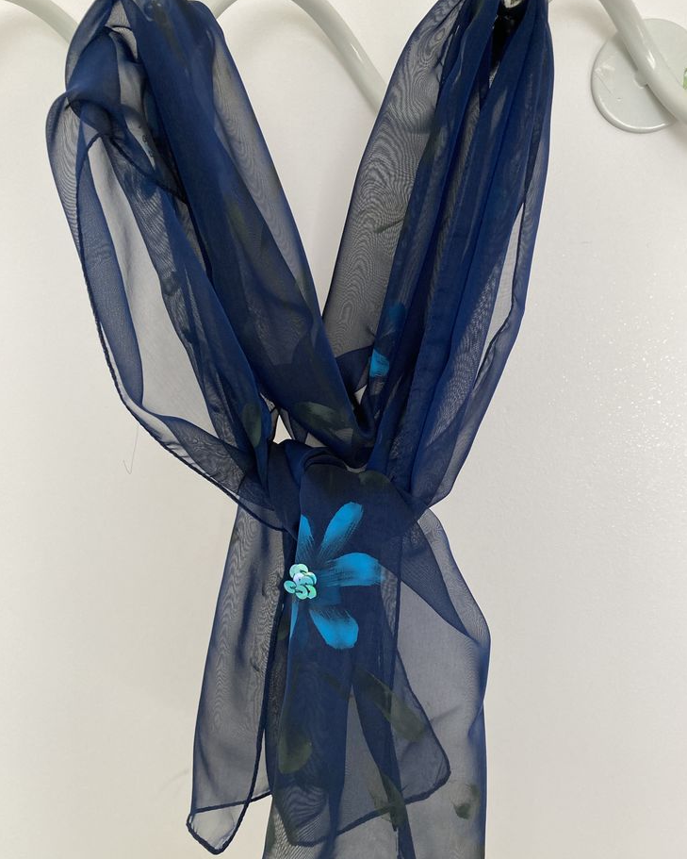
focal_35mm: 30
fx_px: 762
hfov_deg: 48.5
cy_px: 448
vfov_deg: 58.7
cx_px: 351
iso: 100
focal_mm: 3.99
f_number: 1.8
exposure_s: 1/60
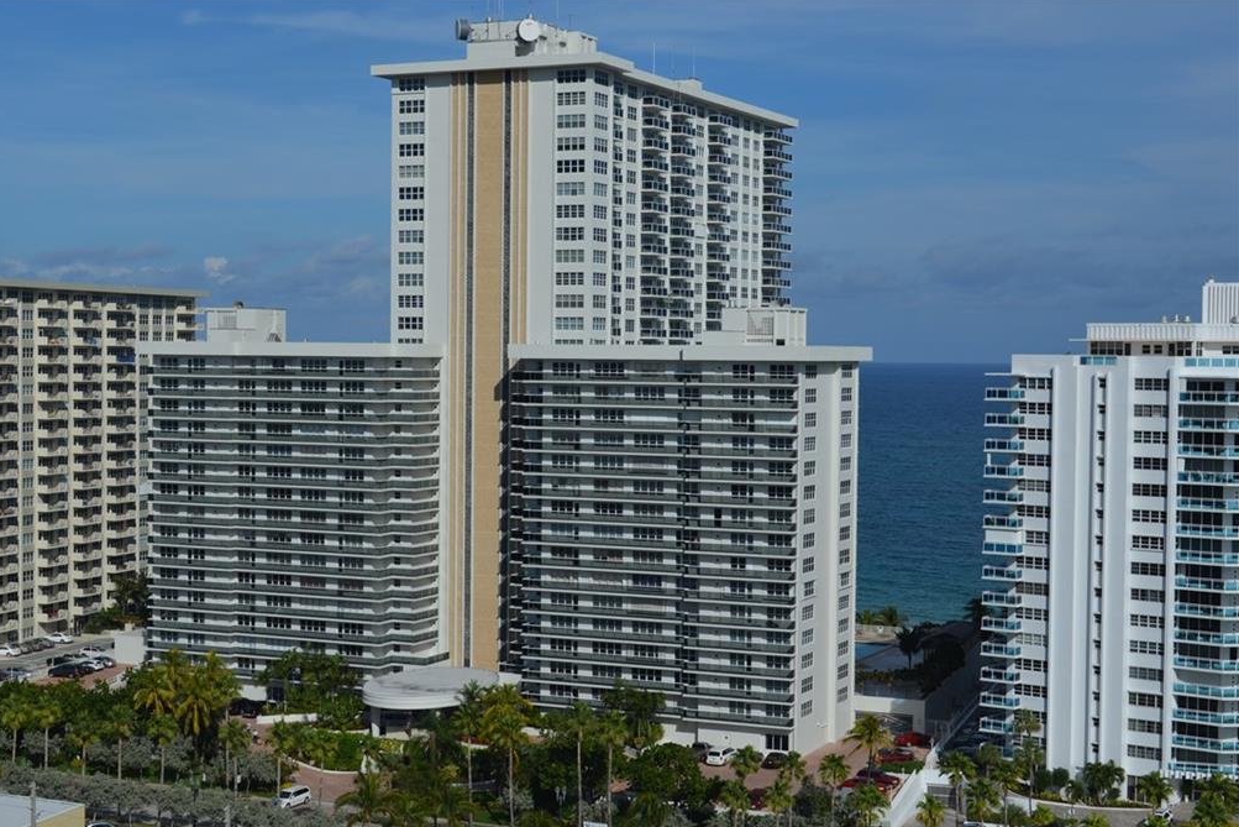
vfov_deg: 24.6
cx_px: 608
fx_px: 1893
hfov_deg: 36.2
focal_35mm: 55
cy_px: 415
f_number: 10
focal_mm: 36
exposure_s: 1/400
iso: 100
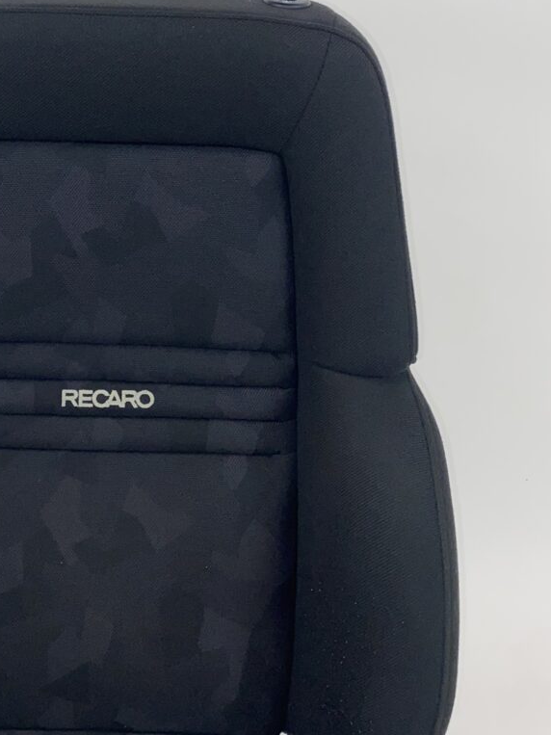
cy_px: 255
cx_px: 101
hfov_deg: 28.4
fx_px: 1061
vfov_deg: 37.8
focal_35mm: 50
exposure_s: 1/60
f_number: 1.8
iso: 32
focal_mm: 4.25
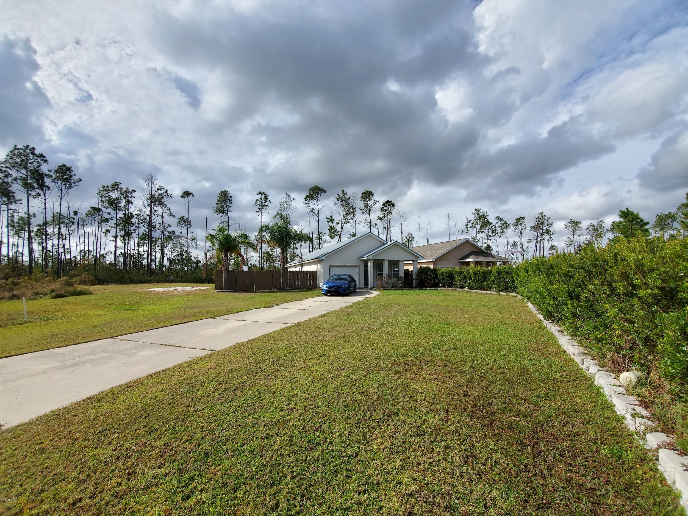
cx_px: 344
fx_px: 258
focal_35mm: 13
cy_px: 258
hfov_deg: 106.2
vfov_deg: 89.9
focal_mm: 1.8
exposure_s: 1/1188
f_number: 2.2
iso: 50
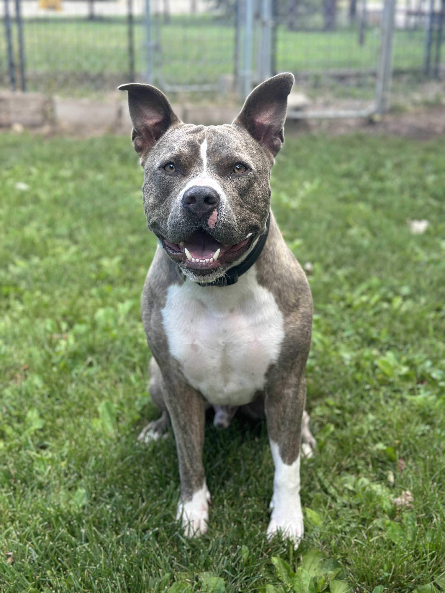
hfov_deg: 30.3
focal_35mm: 48
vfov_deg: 39.7
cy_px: 296
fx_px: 823
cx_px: 222
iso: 80
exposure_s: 1/911
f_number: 1.78
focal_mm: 6.86
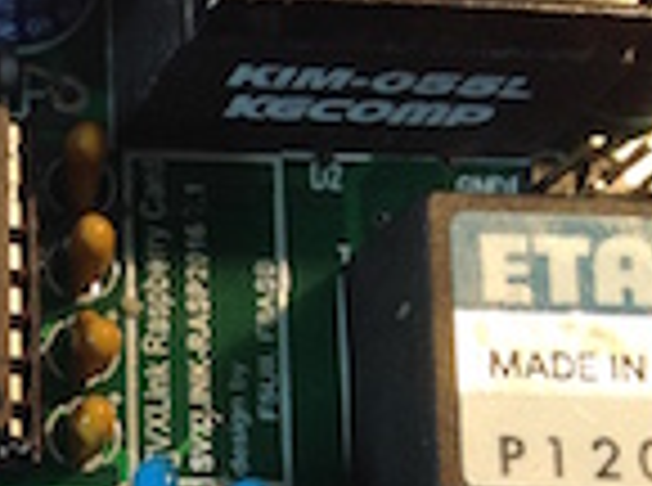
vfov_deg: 12.0
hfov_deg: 15.0
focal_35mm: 121
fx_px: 2273
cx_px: -346
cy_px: 565
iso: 64
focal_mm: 4.28
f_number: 2.4
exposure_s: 1/60
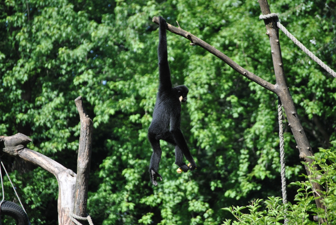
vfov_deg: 6.3
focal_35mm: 218
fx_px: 2033
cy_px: 112
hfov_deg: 9.4
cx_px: 168
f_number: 5
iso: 250
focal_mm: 145
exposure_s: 1/500
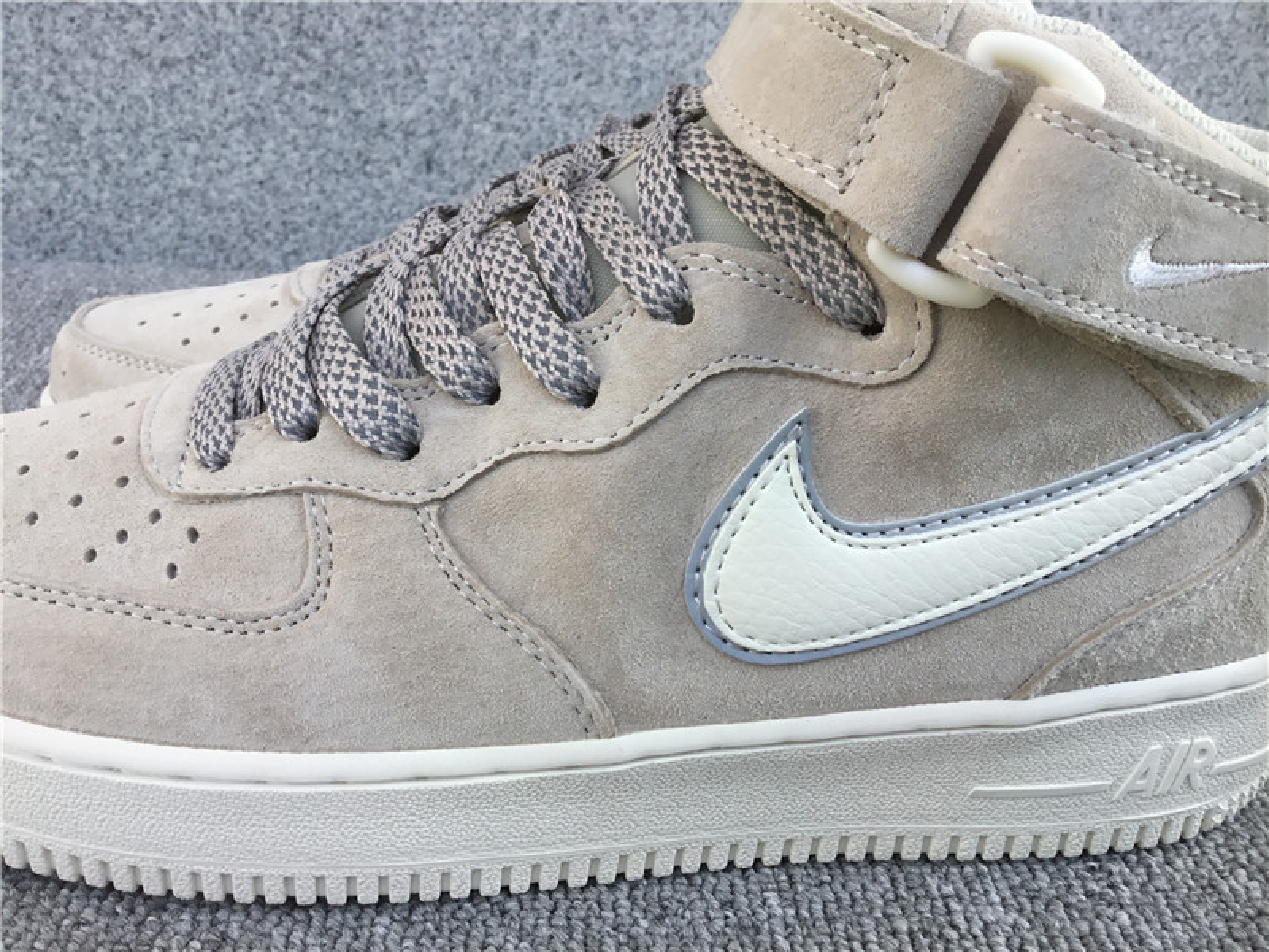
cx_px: 634
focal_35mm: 31
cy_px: 476
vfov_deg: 45.4
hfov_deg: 58.4
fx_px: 1136
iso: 25
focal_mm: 3.3
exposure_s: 1/204
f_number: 2.4
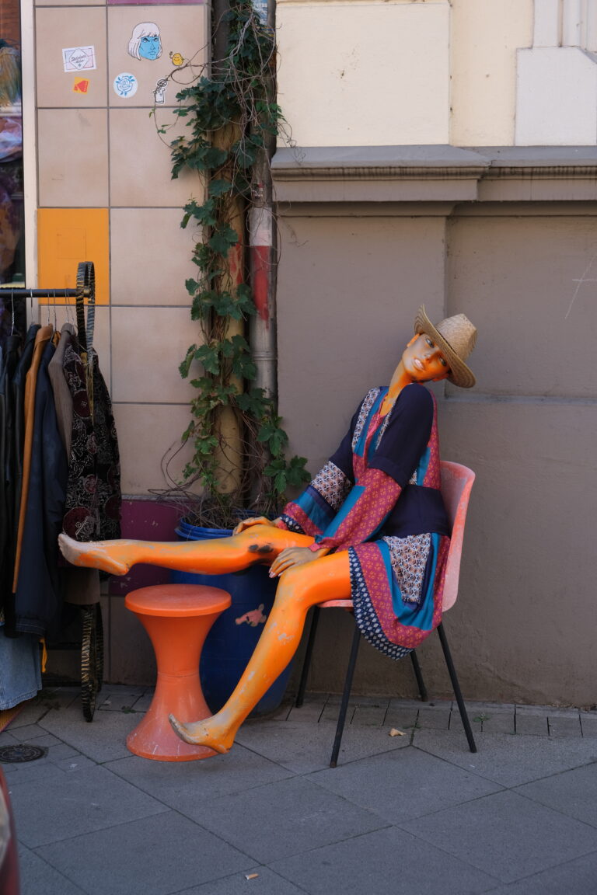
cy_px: 448
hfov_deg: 25.1
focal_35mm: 54
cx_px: 298
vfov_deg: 36.9
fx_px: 1343
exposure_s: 1/105
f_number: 5
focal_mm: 35.8
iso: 160
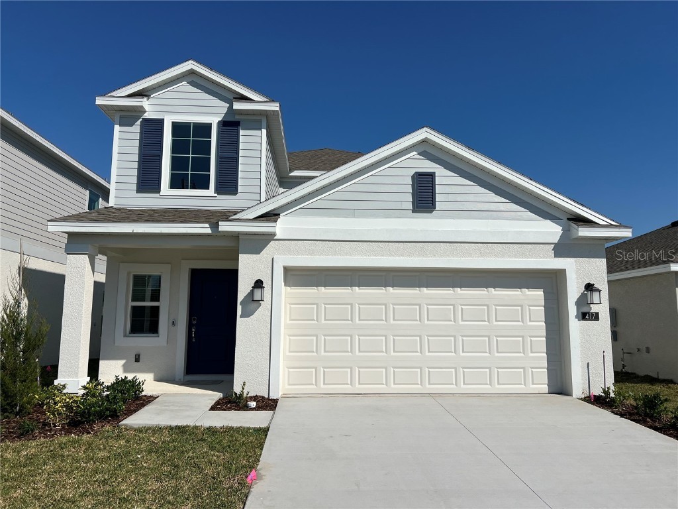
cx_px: 339
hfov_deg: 67.3
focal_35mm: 26
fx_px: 509
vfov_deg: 53.1
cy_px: 254
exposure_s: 1/14286
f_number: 1.5
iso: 50
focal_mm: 5.7
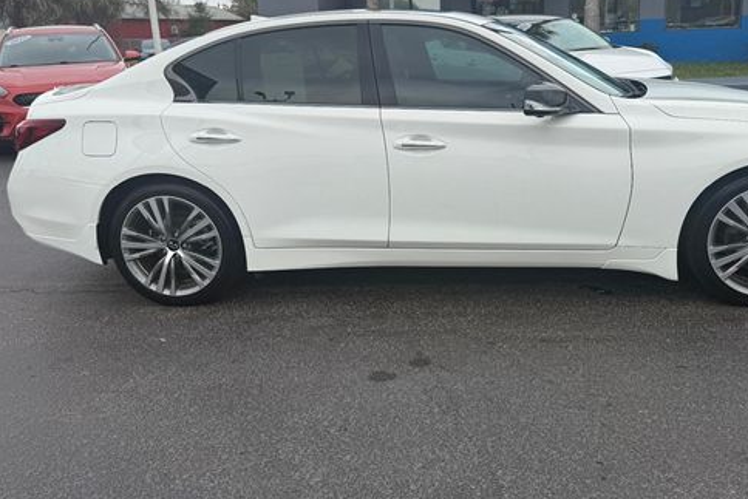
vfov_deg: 39.8
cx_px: 444
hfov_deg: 56.8
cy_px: 202
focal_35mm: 33
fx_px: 686
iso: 80
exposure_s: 1/3279
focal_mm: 6.76
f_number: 1.78
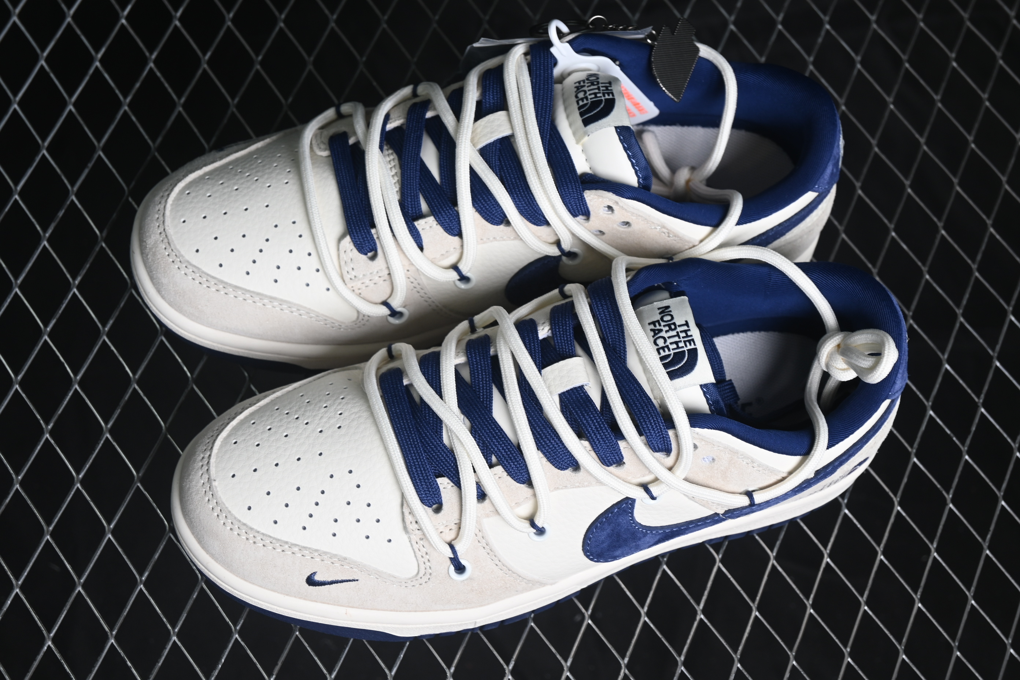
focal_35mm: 75
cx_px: 510
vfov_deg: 18.2
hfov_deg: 27.0
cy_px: 340
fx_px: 2125
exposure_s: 1/80
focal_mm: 50
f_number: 7.1
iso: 160
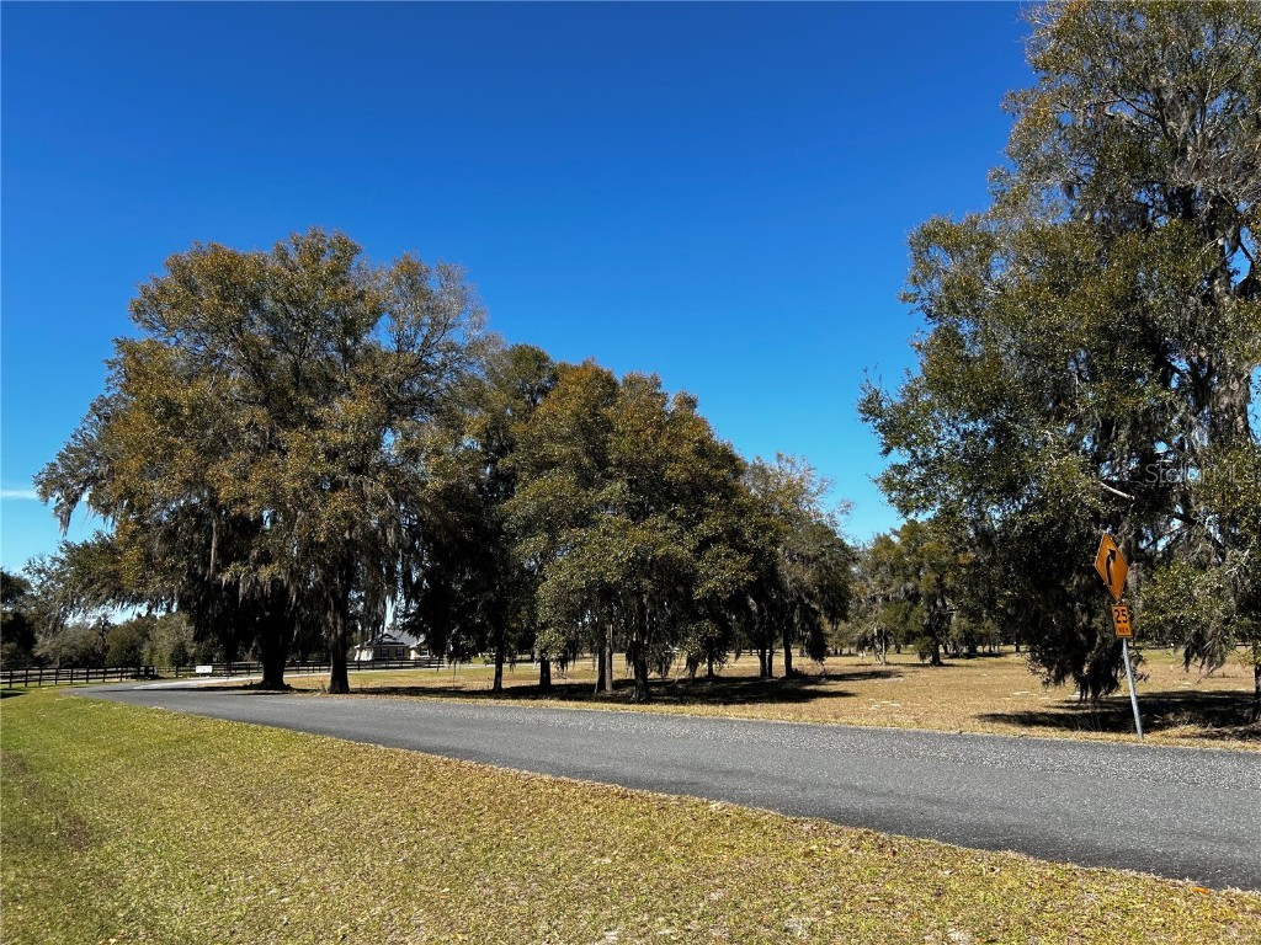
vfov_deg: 53.1
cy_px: 472
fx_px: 947
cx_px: 630
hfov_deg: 67.3
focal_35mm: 26
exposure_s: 1/2632
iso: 50
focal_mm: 5.7
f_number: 1.5
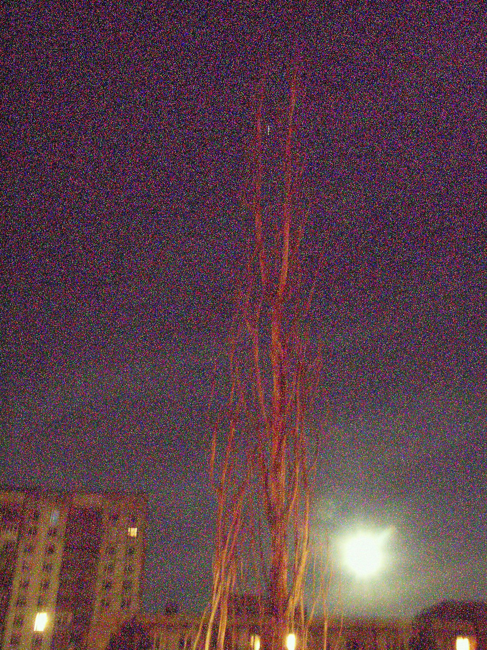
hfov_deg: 36.8
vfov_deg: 47.9
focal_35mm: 39
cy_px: 325
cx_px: 244
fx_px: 732
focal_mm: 10.07
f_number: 9
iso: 800
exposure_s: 20
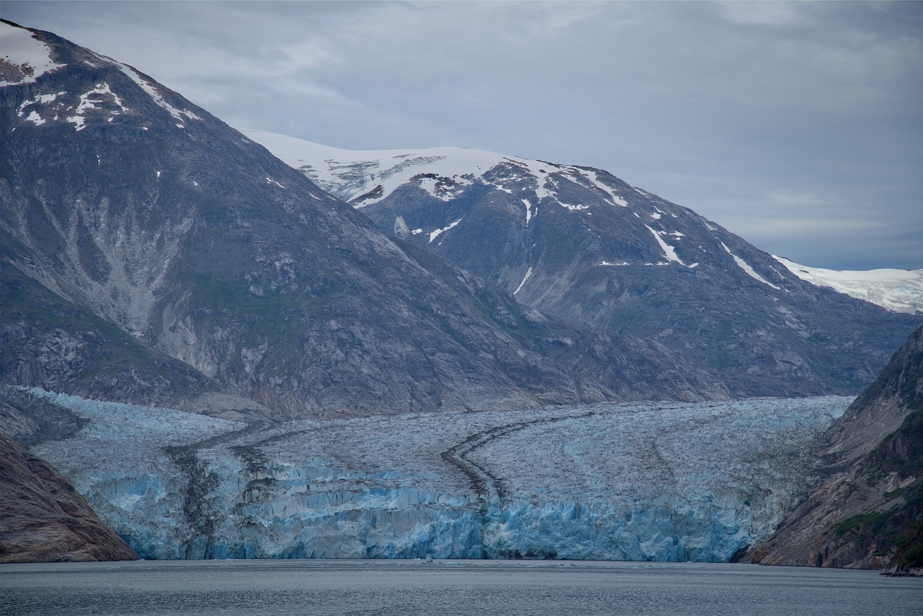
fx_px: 3077
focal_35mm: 120
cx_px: 462
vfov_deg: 11.4
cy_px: 308
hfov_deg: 17.1
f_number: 6.3
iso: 100
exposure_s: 1/250
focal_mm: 120
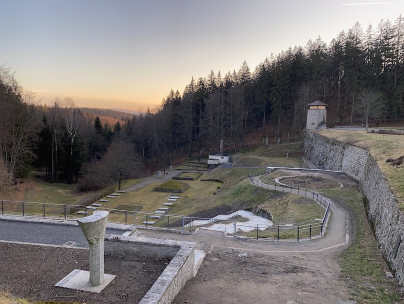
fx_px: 304
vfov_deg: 53.1
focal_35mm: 26
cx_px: 202
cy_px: 152
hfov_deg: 67.3
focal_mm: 4.25
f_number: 1.8
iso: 32
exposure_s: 1/225
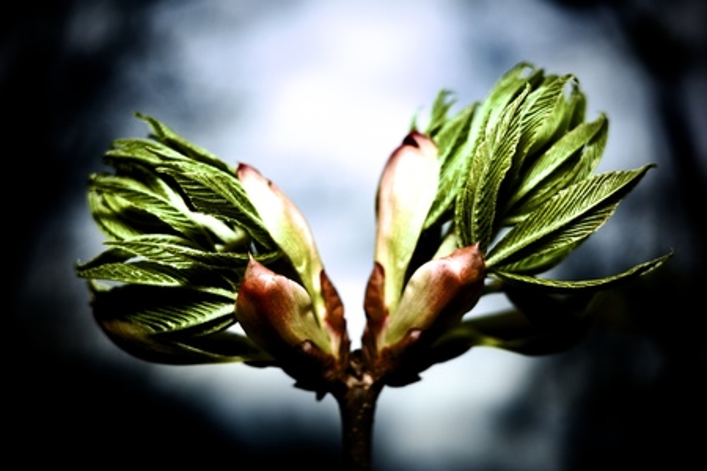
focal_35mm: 40
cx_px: 354
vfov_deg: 33.4
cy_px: 236
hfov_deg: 48.5
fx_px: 785
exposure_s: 1/640
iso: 100
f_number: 2.8
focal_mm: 26
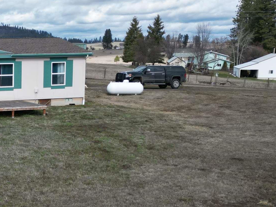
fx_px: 534
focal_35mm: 67
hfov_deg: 26.7
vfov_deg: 21.8
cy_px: 148
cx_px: -26
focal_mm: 6.72
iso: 200
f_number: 1.7
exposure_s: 1/3200
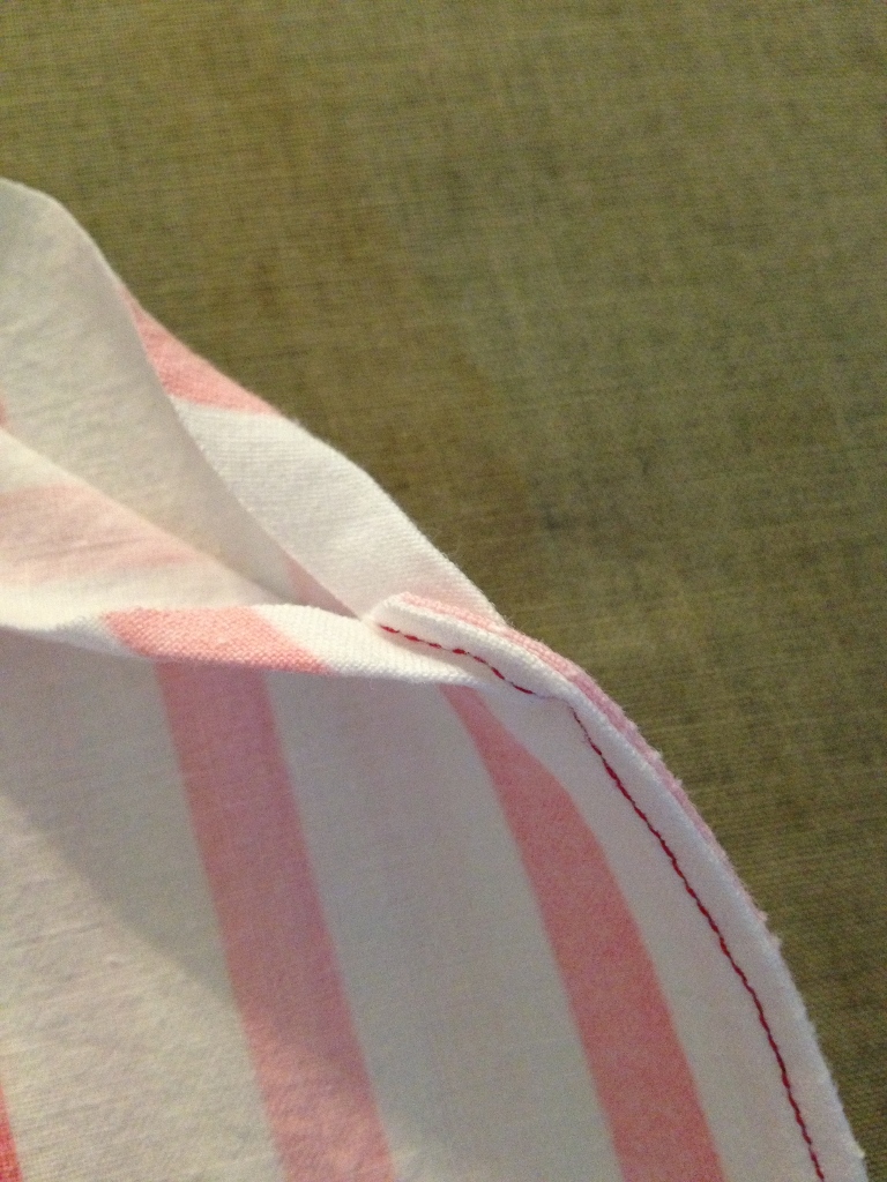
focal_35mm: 35
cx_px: 444
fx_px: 1196
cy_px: 591
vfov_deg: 52.6
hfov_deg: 40.7
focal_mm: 4.28
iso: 400
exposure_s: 1/20
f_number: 2.4
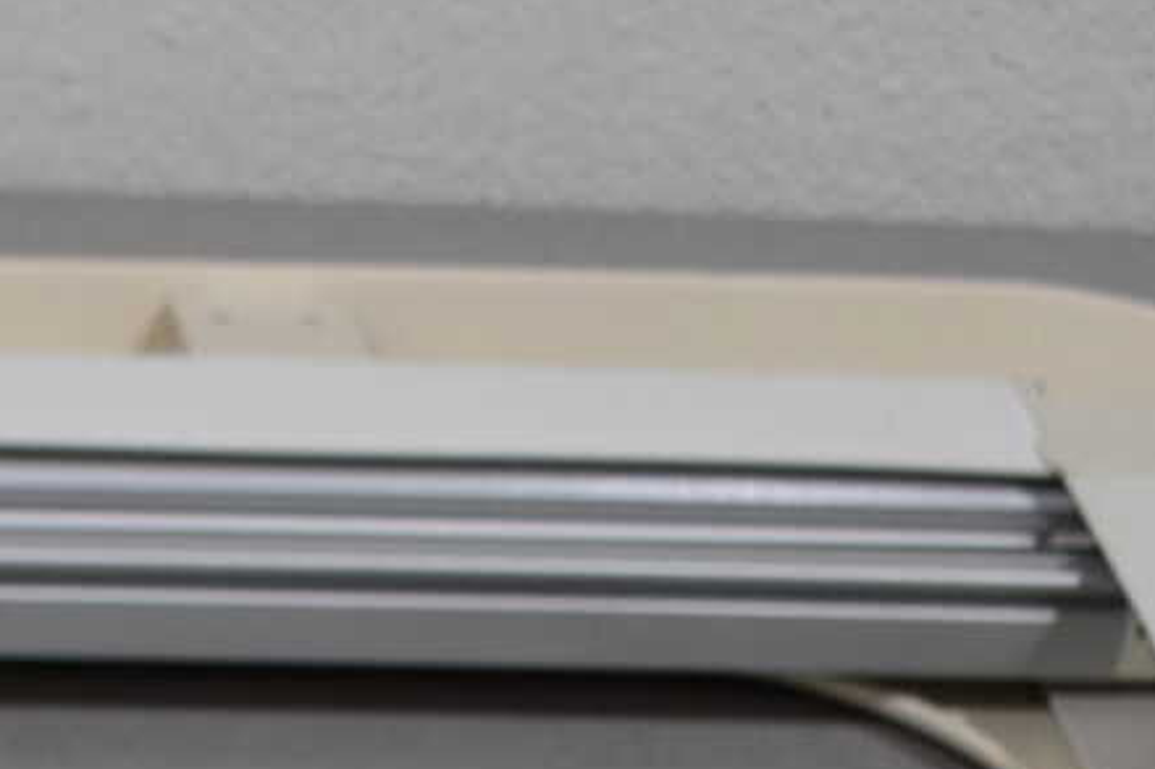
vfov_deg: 6.6
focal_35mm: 192
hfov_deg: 9.9
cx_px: -1179
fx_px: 6157
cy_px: 2125
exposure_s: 1/125
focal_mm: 22
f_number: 5.6
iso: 360
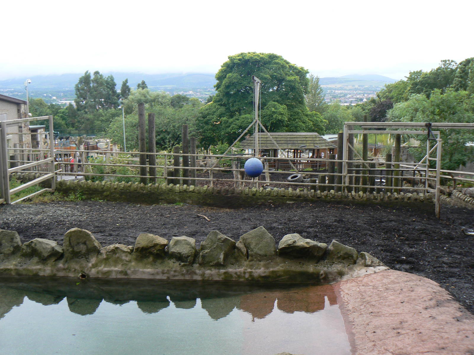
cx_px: 237
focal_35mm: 36
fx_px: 493
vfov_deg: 39.7
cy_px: 178
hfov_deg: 51.4
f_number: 5
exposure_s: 1/100
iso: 80
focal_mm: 6
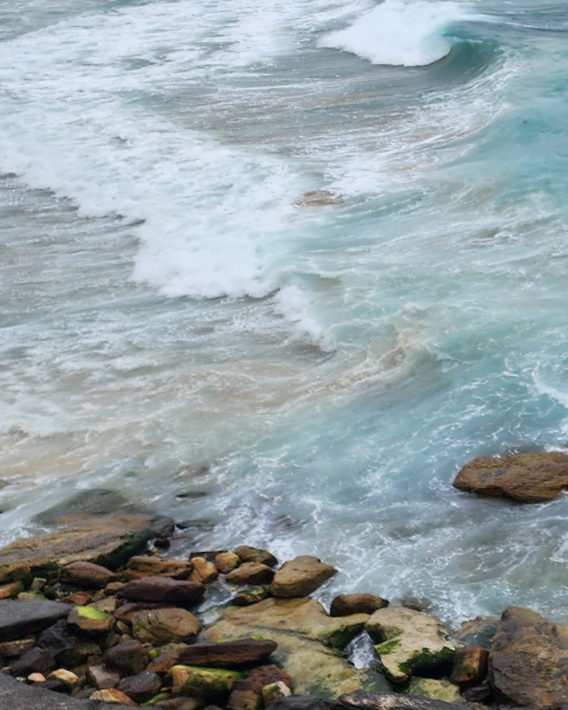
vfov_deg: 28.6
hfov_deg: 18.2
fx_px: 1387
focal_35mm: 66
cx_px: 1030
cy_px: 248
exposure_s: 1/1659
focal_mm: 6.4
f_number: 1.8
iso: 12
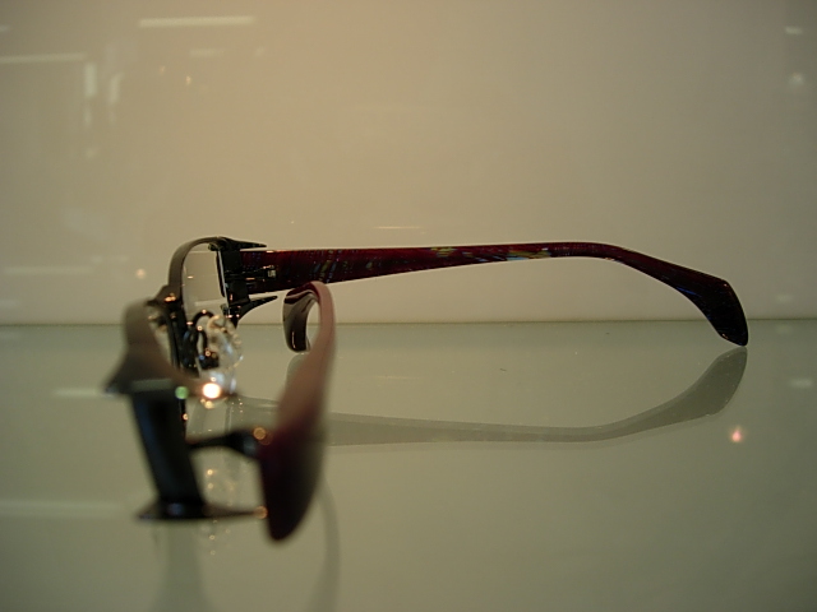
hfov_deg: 49.0
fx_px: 897
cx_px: 408
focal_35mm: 38
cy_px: 306
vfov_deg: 37.7
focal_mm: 7.8
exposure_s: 1/132
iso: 64
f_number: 2.8
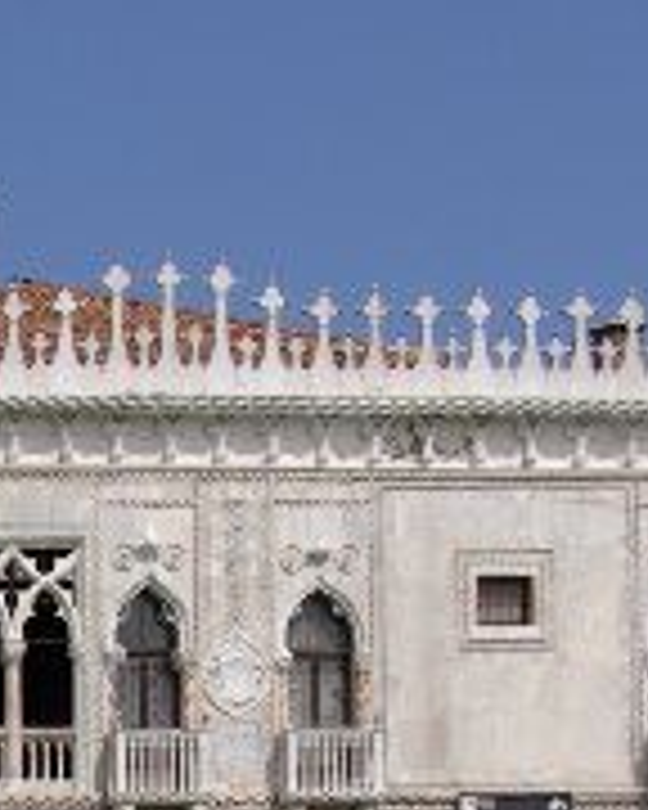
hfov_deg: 9.3
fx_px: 3884
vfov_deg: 11.6
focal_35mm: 162
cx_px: -270
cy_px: 999
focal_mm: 28
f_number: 8
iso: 100
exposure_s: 1/350
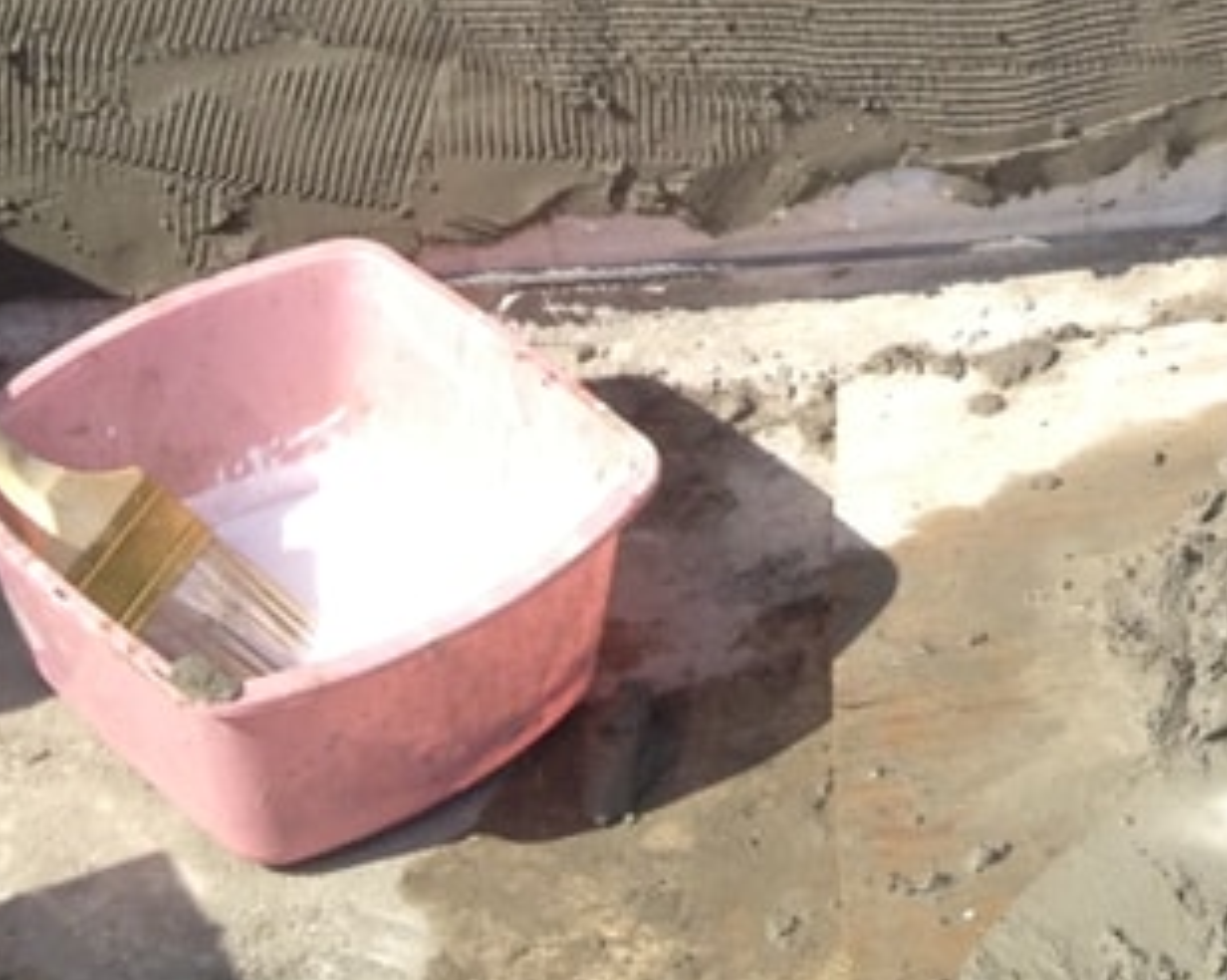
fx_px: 5371
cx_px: 1572
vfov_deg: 9.7
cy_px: -960
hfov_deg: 12.6
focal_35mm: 148
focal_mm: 4.28
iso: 50
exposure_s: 1/1004
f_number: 2.4
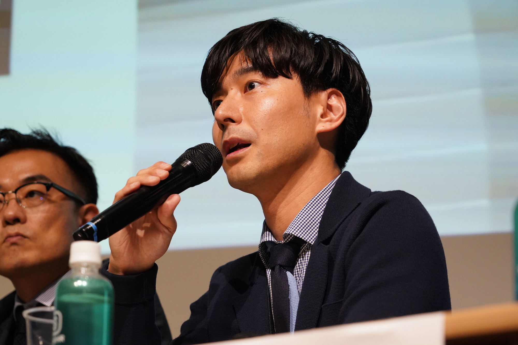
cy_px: 172
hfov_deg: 17.1
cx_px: 259
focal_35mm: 120
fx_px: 1726
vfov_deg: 11.4
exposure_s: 1/160
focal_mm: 120
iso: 6400
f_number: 6.3
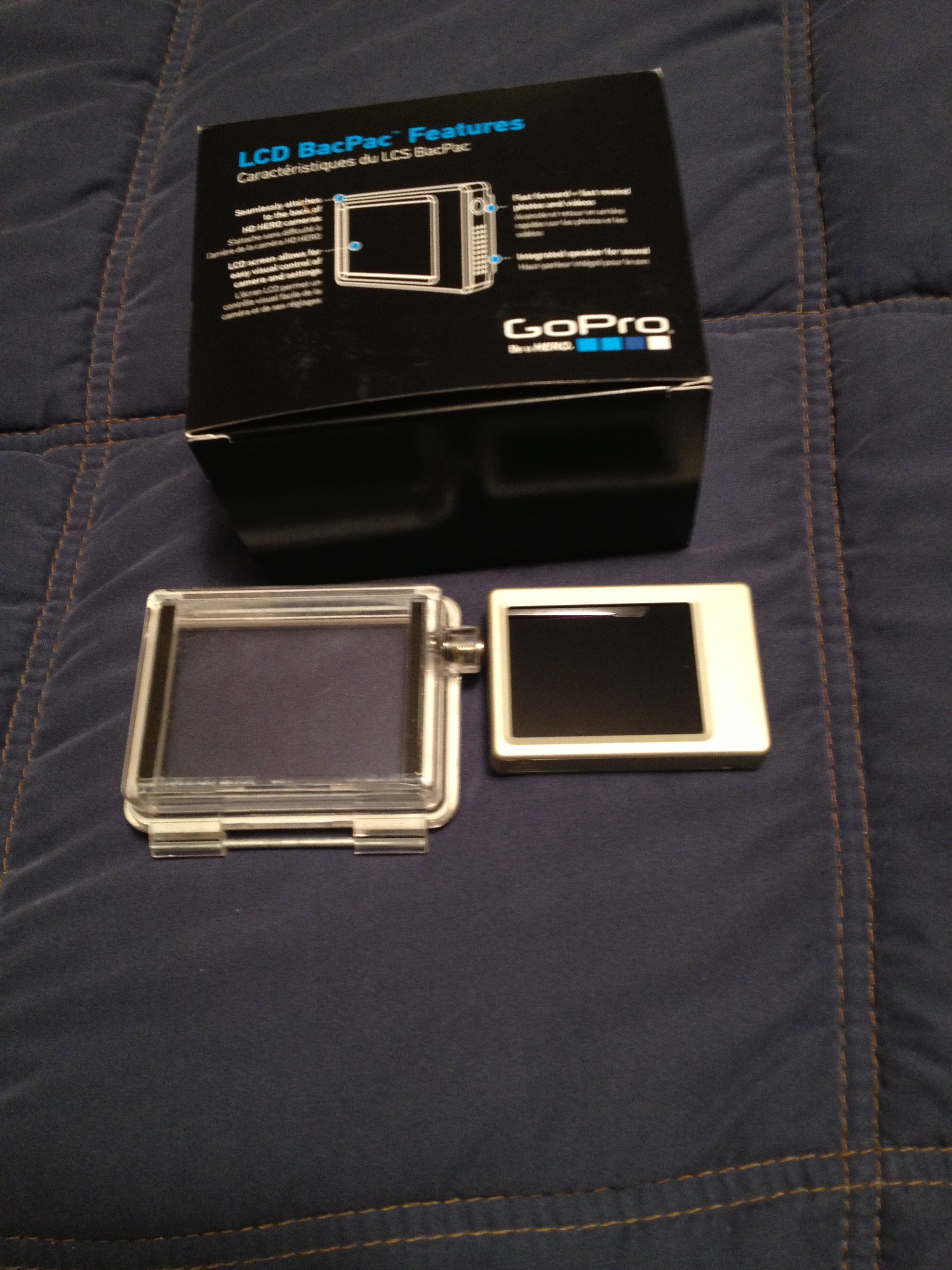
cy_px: 635
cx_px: 476
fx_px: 1283
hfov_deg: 40.7
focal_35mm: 35
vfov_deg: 52.6
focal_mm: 4.28
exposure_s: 1/20
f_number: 2.4
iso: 200
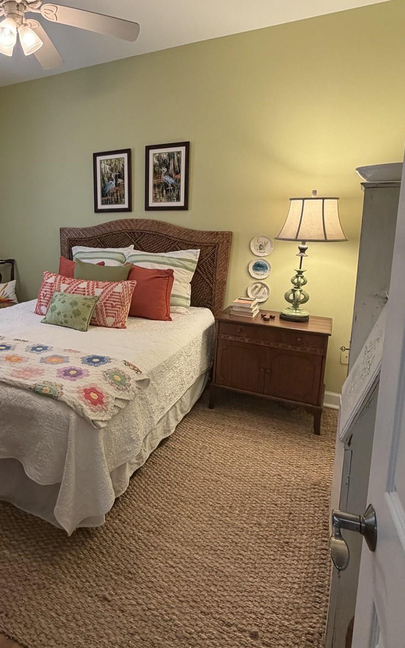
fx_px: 424
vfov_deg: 74.4
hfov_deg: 48.2
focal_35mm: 24
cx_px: 81
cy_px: 281
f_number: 2.2
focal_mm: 2.22
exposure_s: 1/60
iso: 250
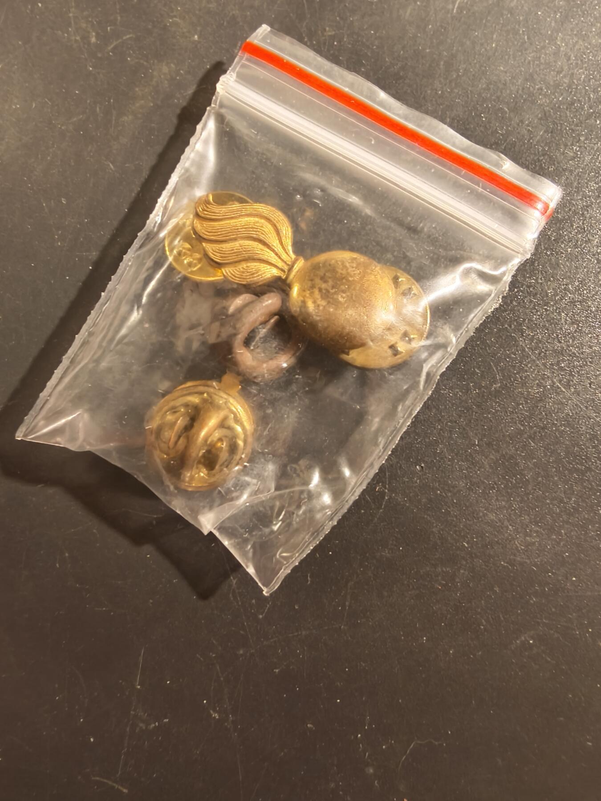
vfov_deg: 73.9
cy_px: 400
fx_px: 532
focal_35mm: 23
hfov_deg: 58.9
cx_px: 300
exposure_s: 1/50
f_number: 2
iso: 640
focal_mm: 2.32
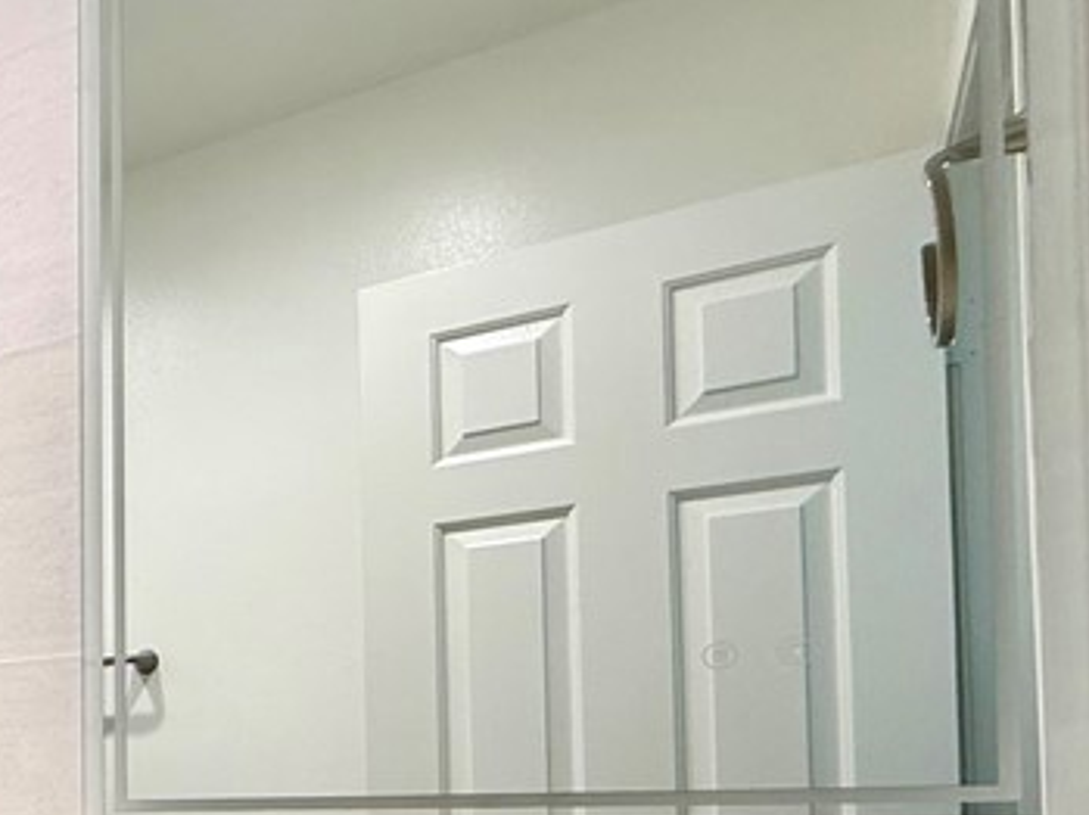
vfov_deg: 32.6
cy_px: 793
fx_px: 1289
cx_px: -345
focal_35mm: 41
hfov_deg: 33.1
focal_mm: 2.22
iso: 100
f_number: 2.2
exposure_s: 1/120
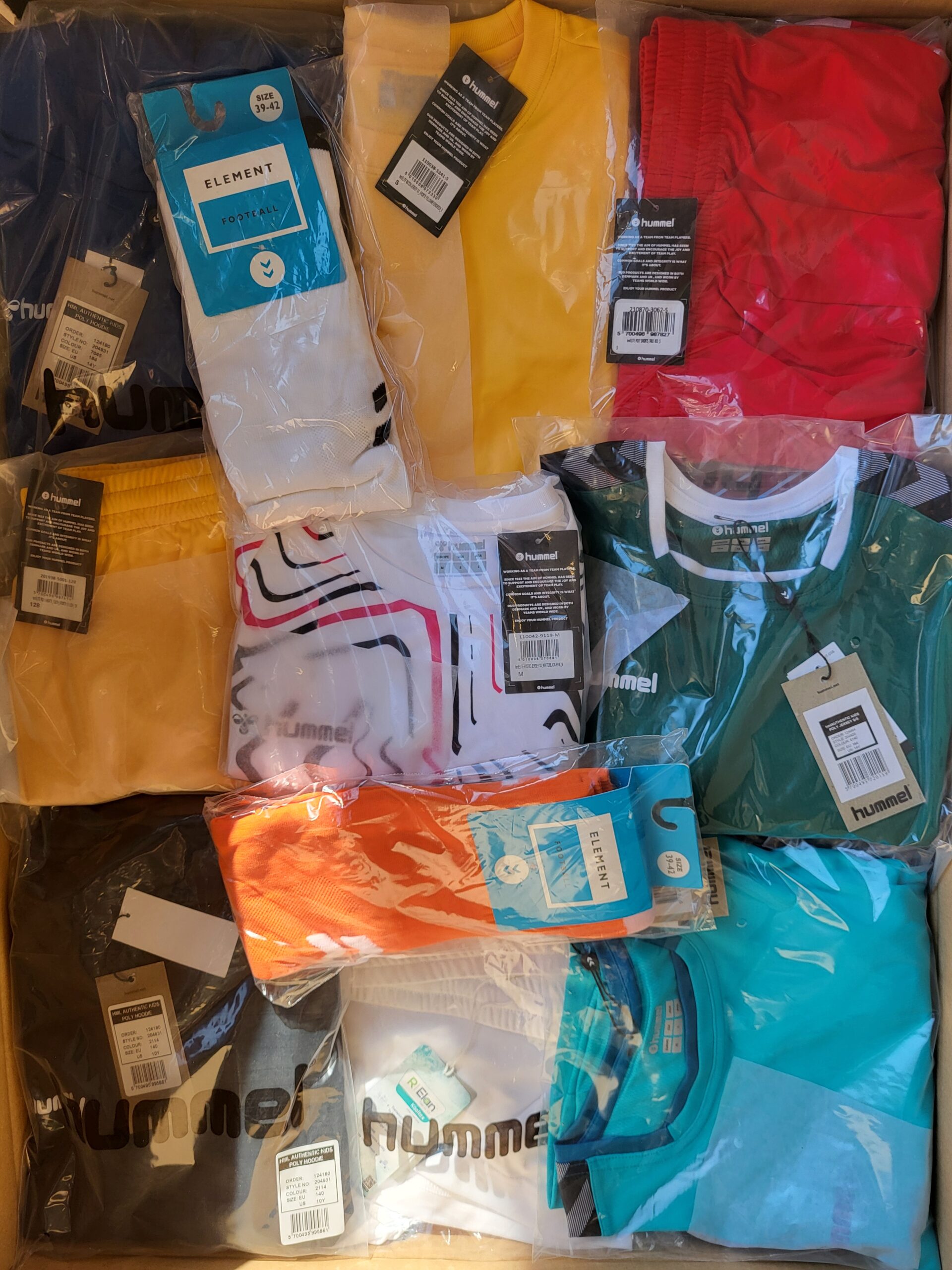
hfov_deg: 53.1
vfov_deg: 67.3
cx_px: 476
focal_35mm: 26
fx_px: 953
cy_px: 635
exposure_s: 1/166
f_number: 1.8
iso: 40
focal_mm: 5.4
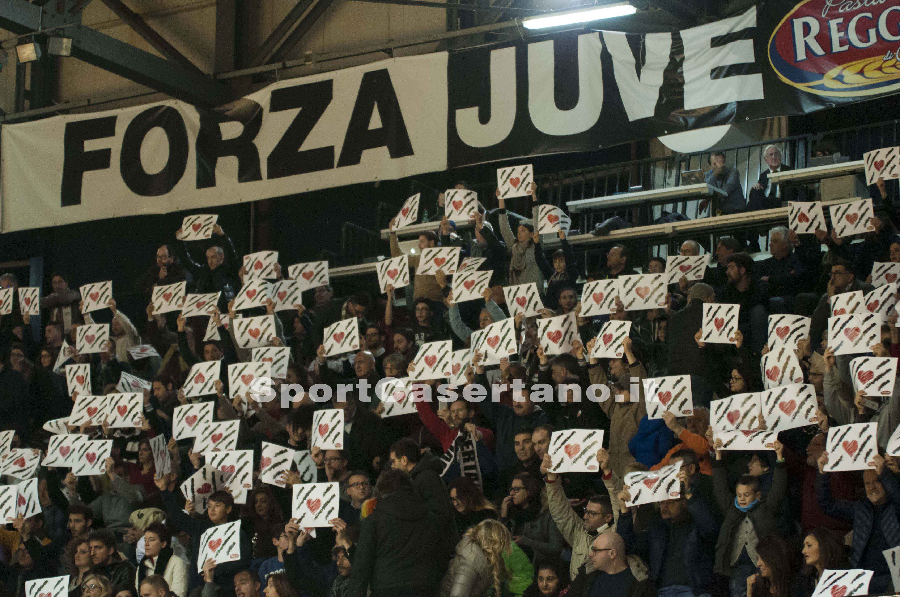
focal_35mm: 105
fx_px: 2622
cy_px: 298
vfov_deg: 13.0
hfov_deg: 19.5
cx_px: 450
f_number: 2.8
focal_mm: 70
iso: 1250
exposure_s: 1/125
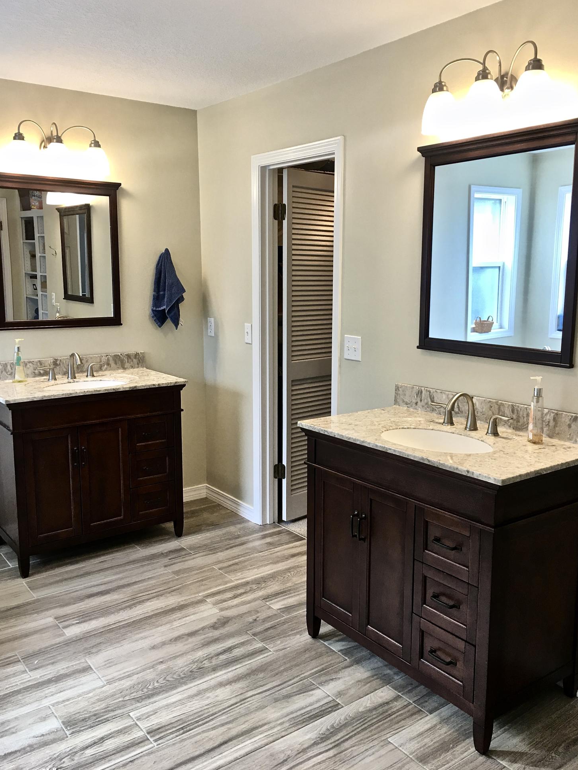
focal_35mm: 30
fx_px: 668
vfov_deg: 60.0
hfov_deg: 46.8
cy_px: 378
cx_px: 286
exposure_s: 1/30
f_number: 2.2
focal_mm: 4.15
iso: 25
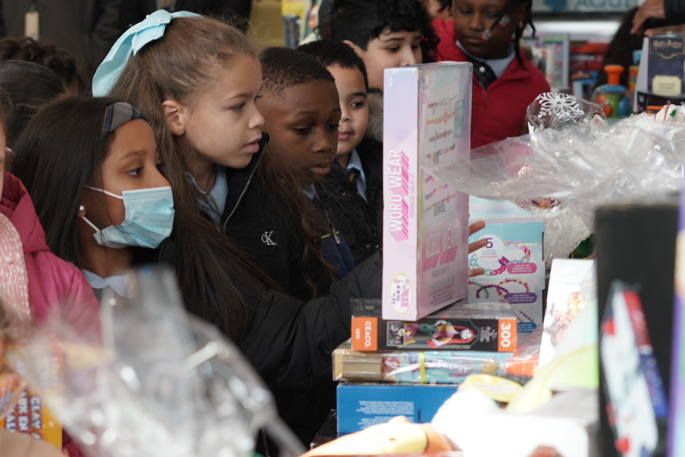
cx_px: 160
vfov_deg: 9.2
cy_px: 175
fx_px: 2835
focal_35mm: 149
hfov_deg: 13.7
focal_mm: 79
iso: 640
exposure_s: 1/80
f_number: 6.3
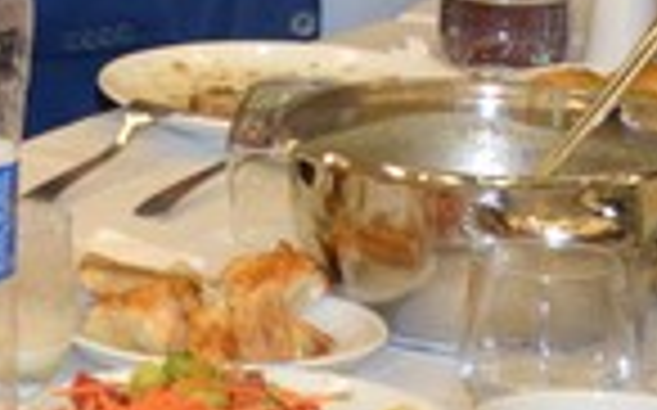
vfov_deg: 3.9
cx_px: -464
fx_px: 6029
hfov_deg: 6.1
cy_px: -381
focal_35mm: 337
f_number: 5.3
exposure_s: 1/60
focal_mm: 48
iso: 2500
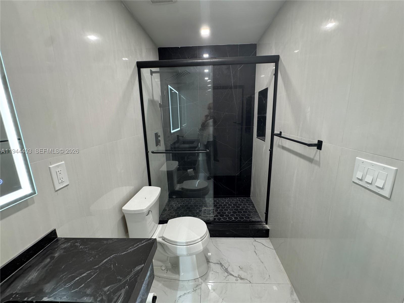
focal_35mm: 14
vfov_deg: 85.7
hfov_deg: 102.1
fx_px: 163
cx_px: 202
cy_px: 152
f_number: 2.2
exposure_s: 1/60
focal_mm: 2.22
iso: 250
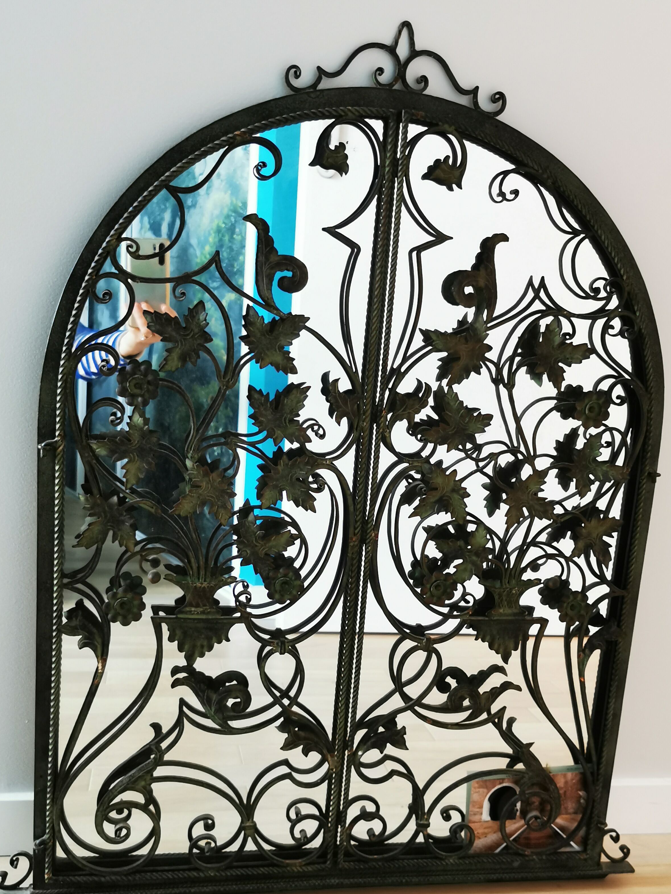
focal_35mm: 37
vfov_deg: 50.1
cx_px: 348
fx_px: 956
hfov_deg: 38.7
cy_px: 485
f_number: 1.6
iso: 200
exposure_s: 1/50
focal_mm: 5.56
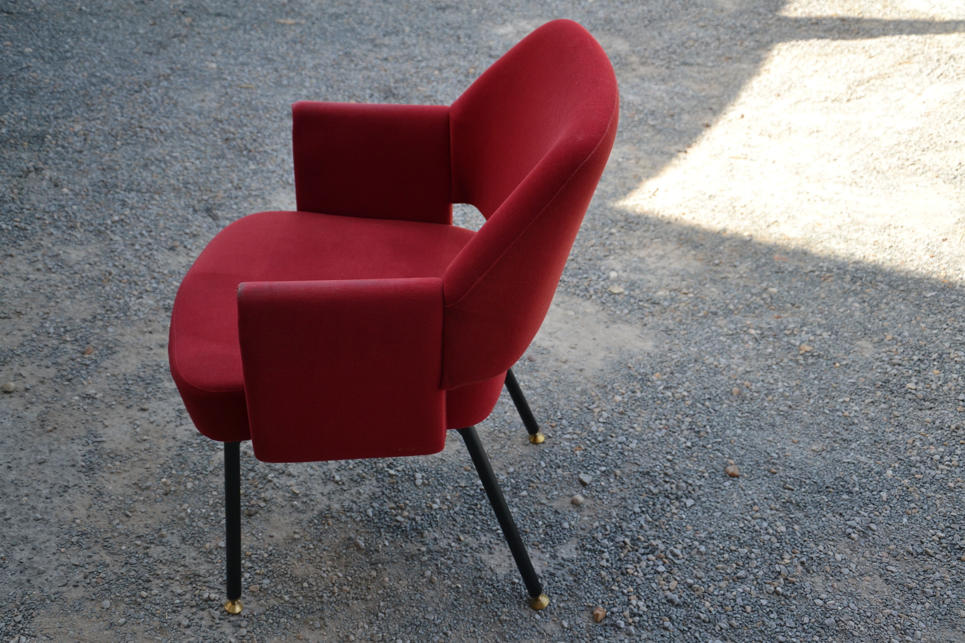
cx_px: 482
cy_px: 322
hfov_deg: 41.1
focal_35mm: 48
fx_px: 1287
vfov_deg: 28.1
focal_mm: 32
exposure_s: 1/320
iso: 200
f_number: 4.2
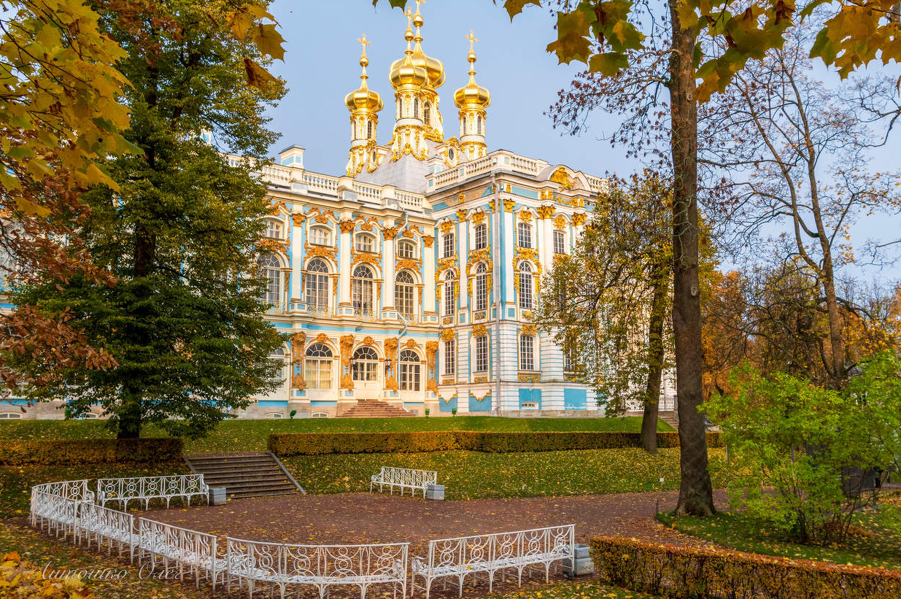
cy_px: 302
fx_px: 850
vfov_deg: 38.8
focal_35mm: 34
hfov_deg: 55.7
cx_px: 501
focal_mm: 20
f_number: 7.1
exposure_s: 1/400
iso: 200
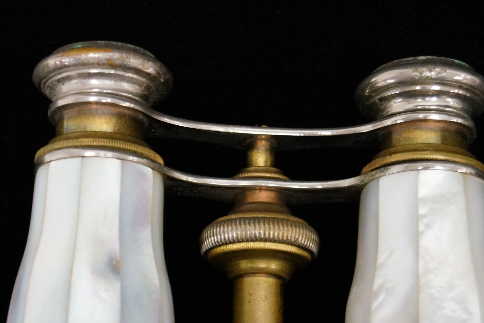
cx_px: 249
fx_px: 1555
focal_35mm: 116
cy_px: 210
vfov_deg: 11.8
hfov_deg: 17.7
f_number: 5.6
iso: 3200
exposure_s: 1/60
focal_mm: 55
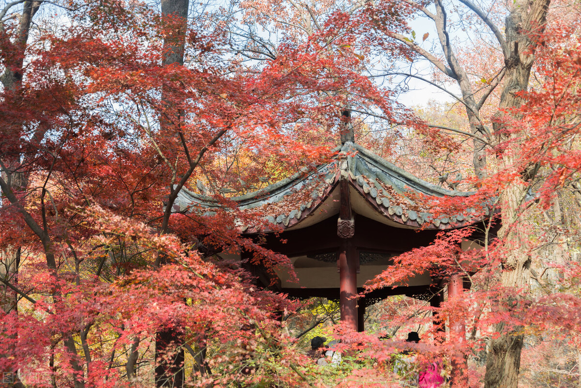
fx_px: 807
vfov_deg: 27.0
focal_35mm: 50
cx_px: 290
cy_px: 194
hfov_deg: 39.6
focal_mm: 50
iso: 320
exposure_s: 1/320
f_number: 4.5
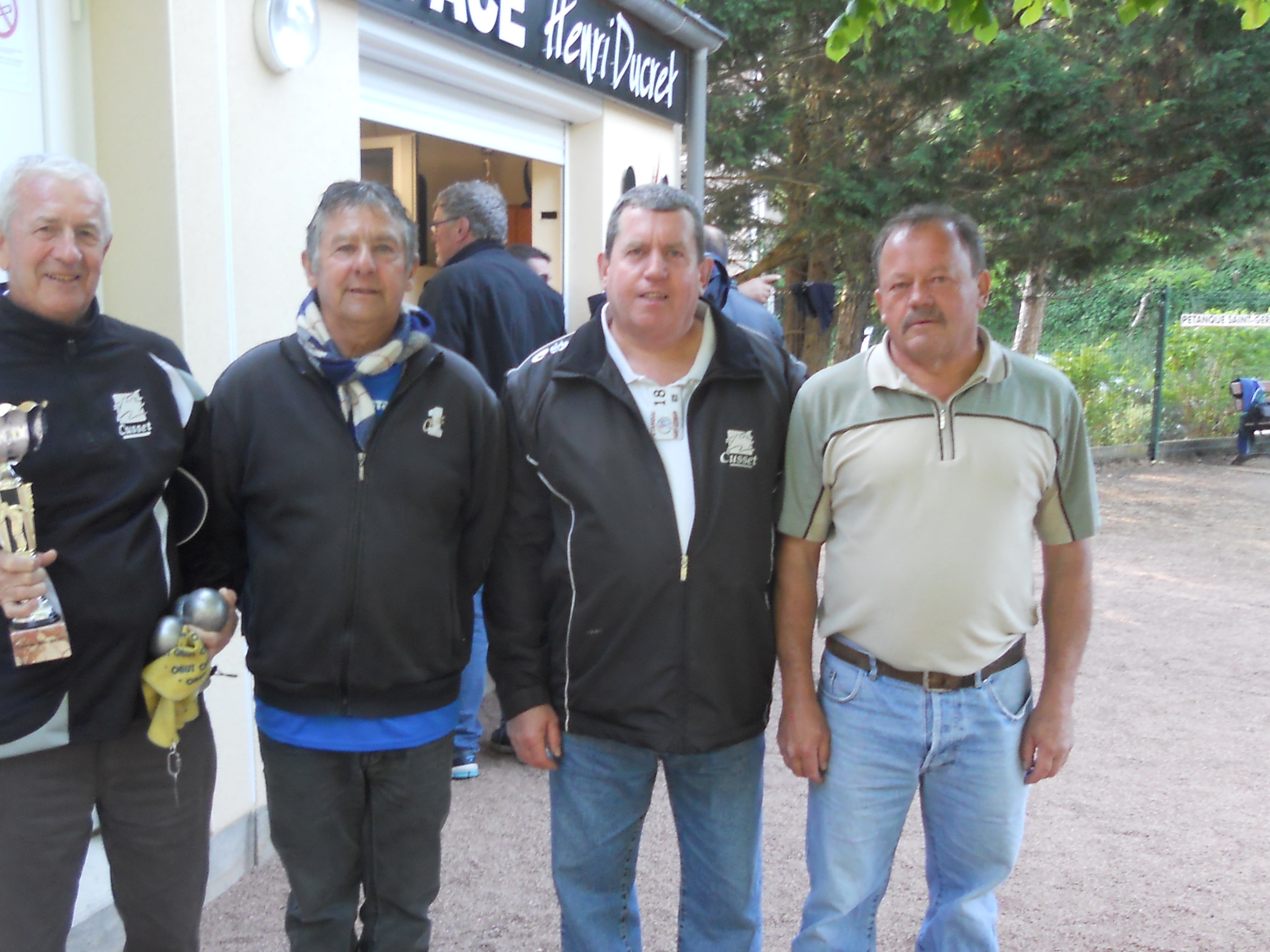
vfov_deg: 32.0
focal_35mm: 45
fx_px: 1651
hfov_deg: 41.9
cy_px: 621
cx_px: 514
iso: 160
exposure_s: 1/30
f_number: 3.2
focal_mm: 4.9
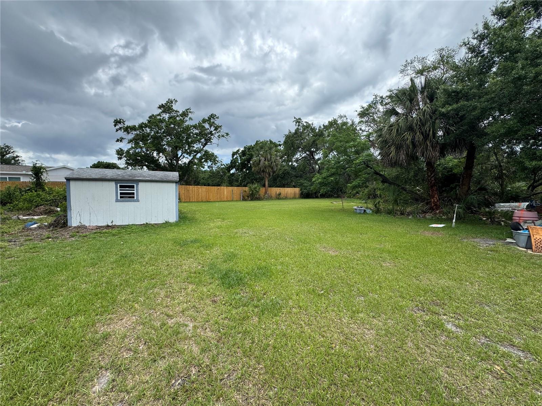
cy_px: 203
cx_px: 271
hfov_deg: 102.1
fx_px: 219
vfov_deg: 85.7
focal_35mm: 14
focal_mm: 2.22
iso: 40
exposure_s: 1/625
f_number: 2.2
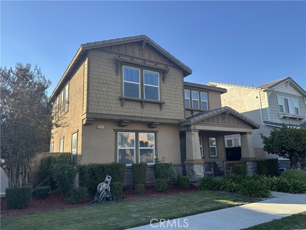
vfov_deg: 56.8
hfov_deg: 71.6
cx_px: 153
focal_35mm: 24
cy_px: 115
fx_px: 212
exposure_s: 1/1692
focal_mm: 6.86
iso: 80
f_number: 1.78
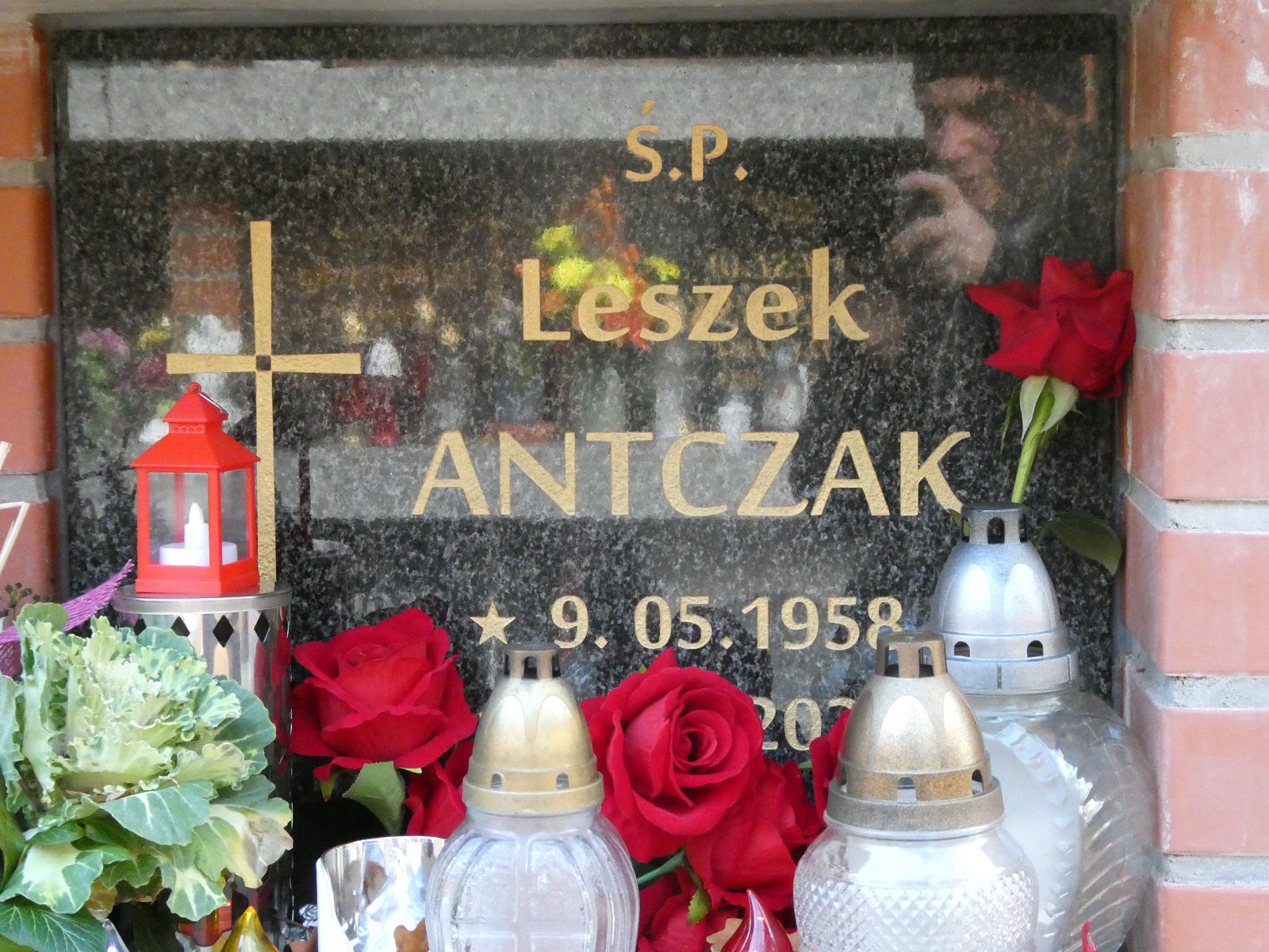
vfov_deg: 21.0
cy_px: 476
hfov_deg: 27.8
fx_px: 2566
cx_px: 634
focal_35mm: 70
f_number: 4.5
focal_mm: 12.5
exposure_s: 1/80
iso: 1600
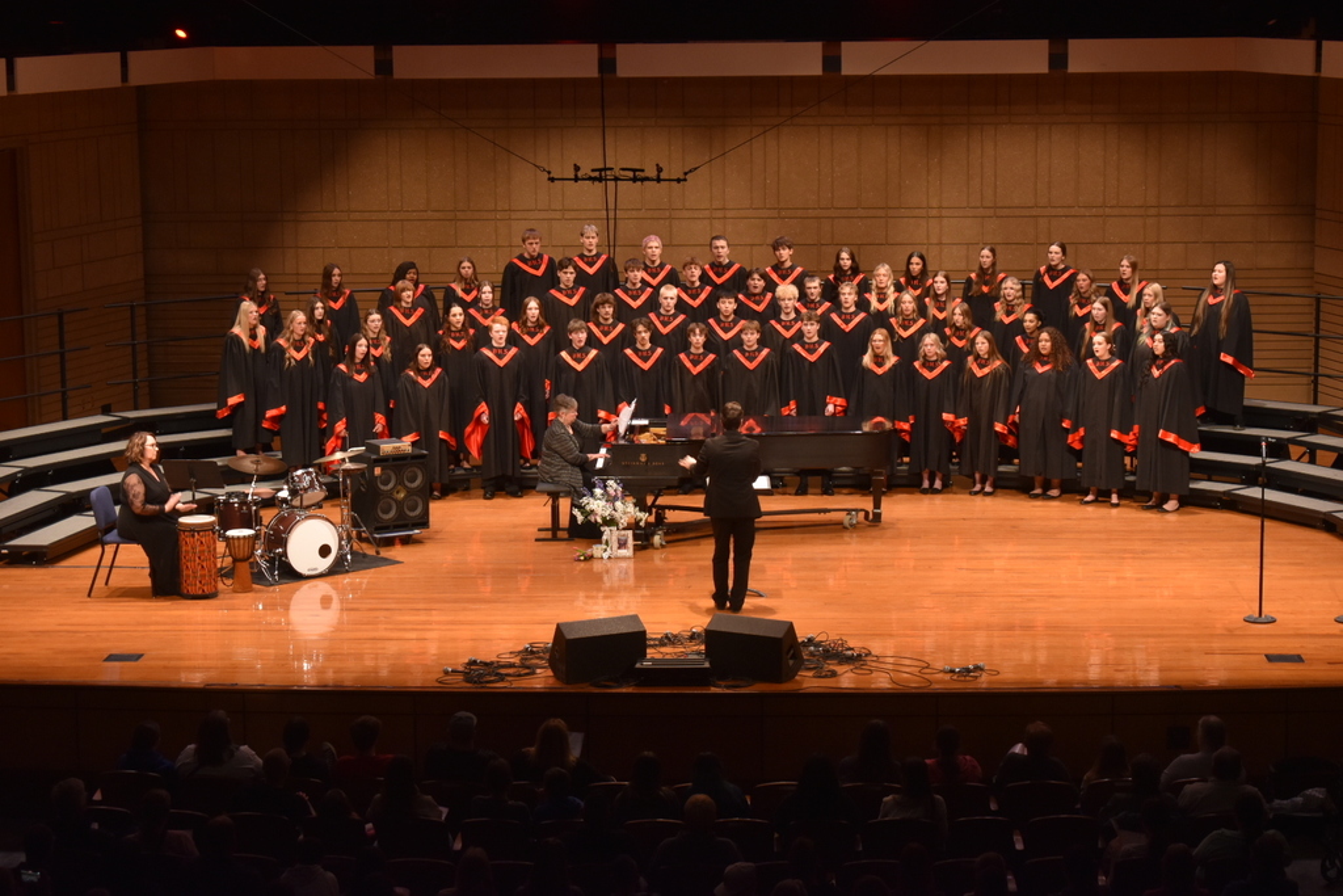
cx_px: 672
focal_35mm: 82
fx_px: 3078
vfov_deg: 16.6
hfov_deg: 24.6
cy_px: 448
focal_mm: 55
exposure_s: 1/60
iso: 1000
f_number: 5.6
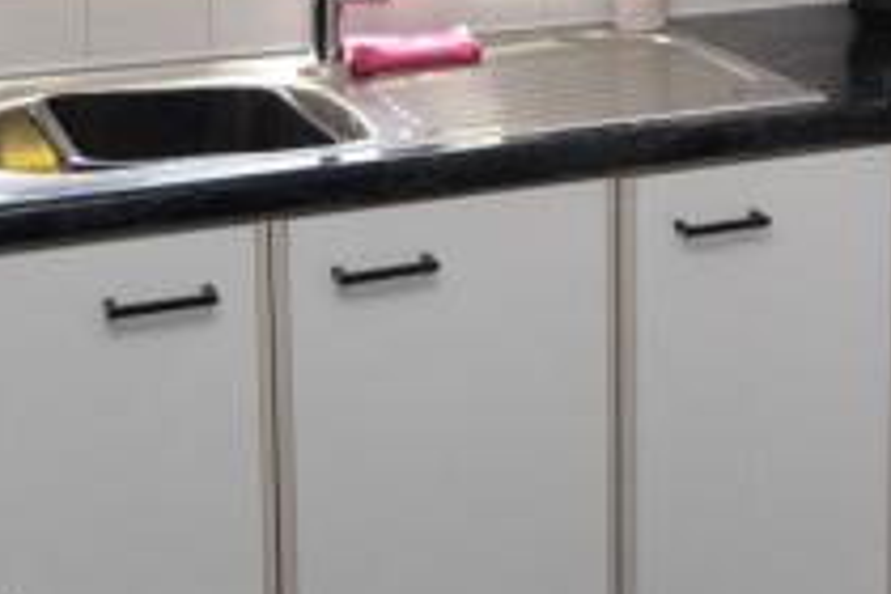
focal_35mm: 73
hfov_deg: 26.9
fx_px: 1807
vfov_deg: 17.8
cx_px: 772
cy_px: -104
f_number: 5.6
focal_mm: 10
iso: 180
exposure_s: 1/125
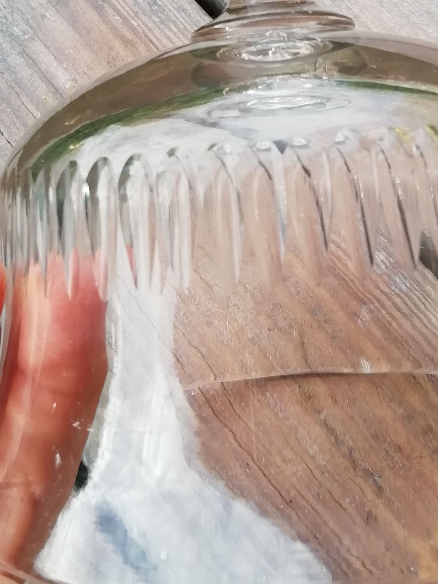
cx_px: 259
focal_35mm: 53
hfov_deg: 27.5
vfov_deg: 35.4
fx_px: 894
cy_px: 148
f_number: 2.2
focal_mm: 3.21
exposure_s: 1/115
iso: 50
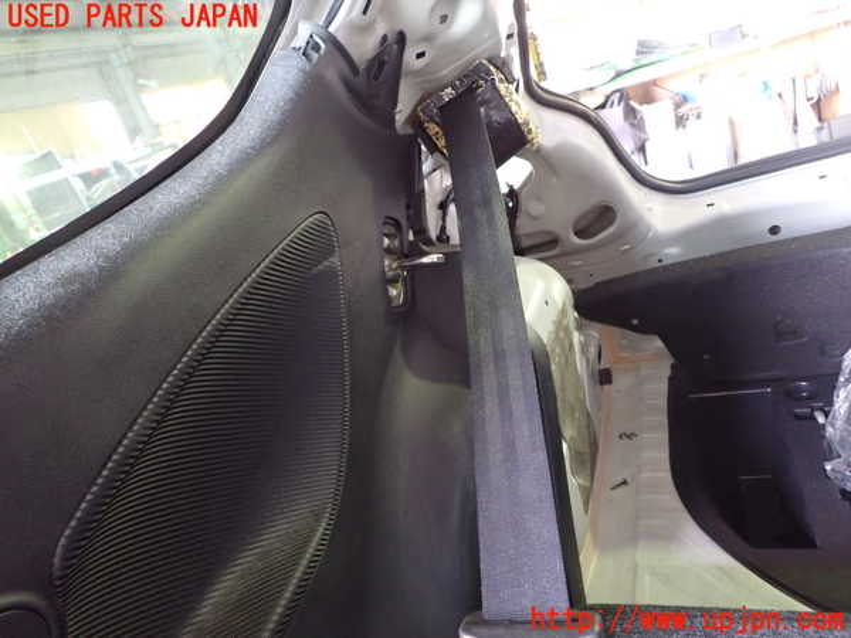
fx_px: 615
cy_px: 319
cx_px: 426
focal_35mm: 25
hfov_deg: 69.4
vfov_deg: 54.9
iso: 800
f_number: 2
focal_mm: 4.5
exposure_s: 1/25
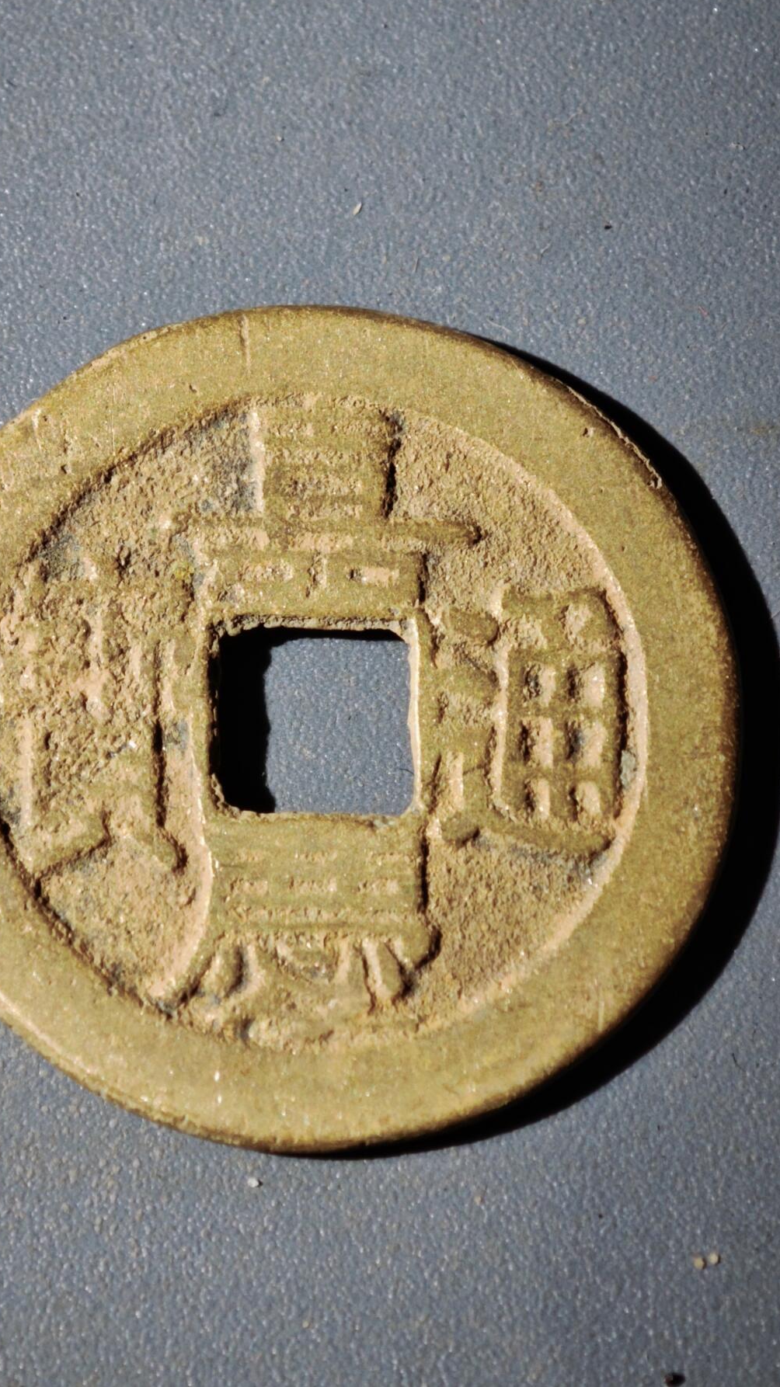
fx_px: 4525
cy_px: 690
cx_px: 277
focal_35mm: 123
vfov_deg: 17.4
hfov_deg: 9.8
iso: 320
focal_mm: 9
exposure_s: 1/100
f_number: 2
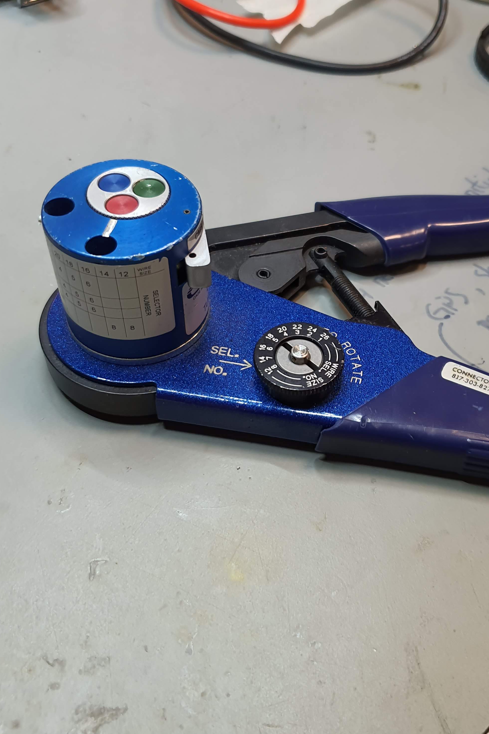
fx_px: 754
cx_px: 347
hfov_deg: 35.4
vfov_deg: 51.9
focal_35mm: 37
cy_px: 364
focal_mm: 4.3
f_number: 1.5
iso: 64
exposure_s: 1/100
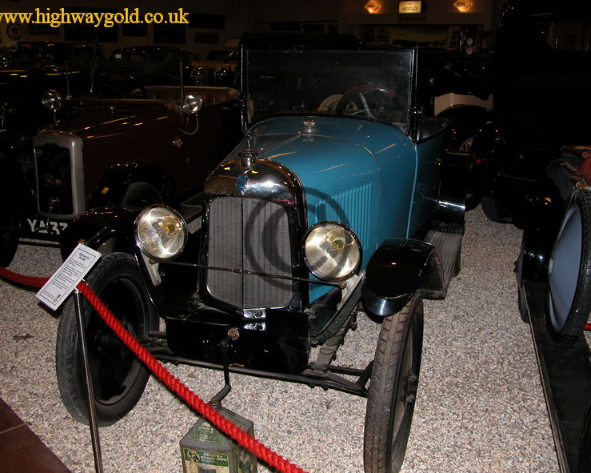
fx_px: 647
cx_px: 297
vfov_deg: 40.1
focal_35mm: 37
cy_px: 239
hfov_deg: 49.1
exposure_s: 1/60
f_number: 2.8
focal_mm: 8.9
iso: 100
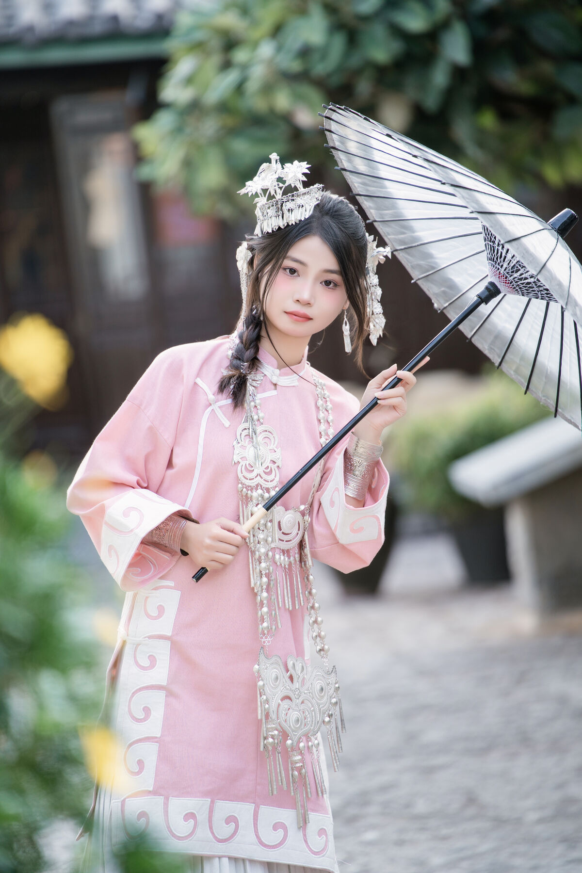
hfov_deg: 7.6
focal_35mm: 180
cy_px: 436
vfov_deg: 11.4
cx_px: 291
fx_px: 4365
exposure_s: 1/160
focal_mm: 180
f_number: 2.8
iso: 200
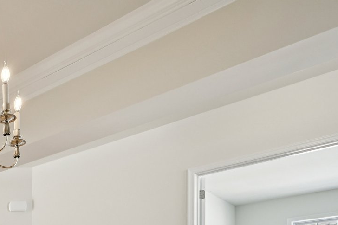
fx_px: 422
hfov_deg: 33.5
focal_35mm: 45
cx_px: -87
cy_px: 314
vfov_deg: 24.7
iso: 400
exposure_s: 1/40
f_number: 8
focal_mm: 16
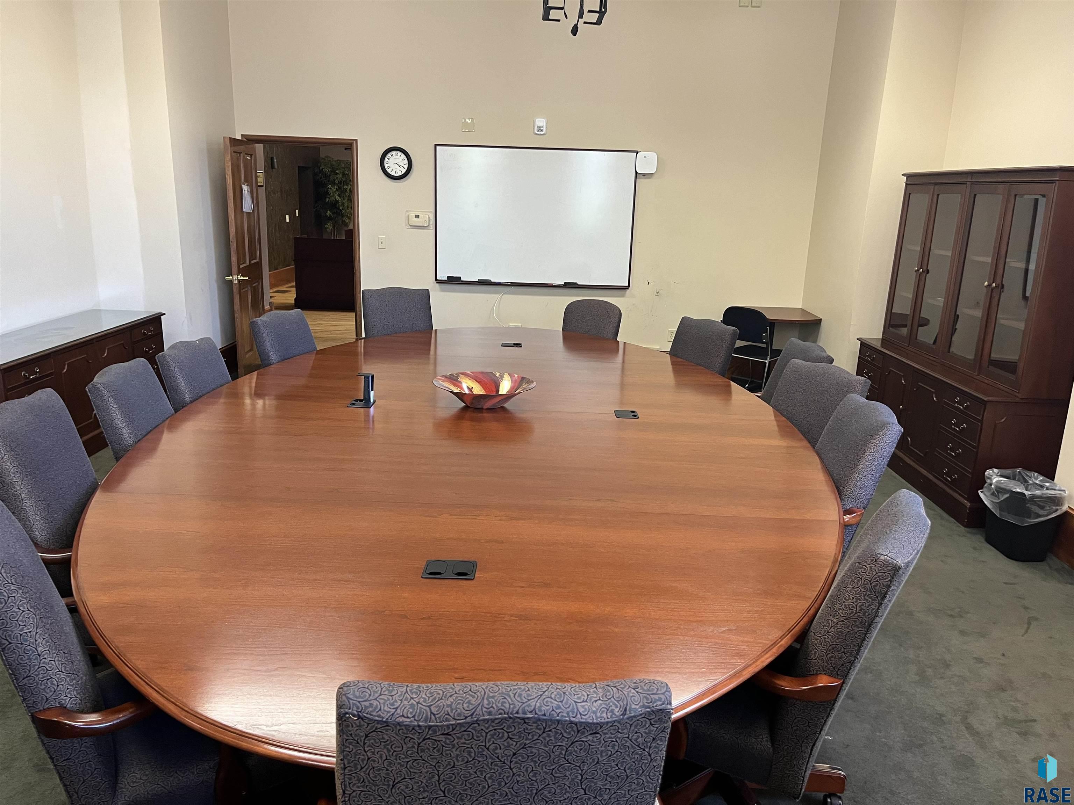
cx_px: 537
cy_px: 402
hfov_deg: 67.3
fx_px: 807
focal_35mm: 26
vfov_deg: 53.1
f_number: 1.6
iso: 160
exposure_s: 1/60
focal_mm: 5.1
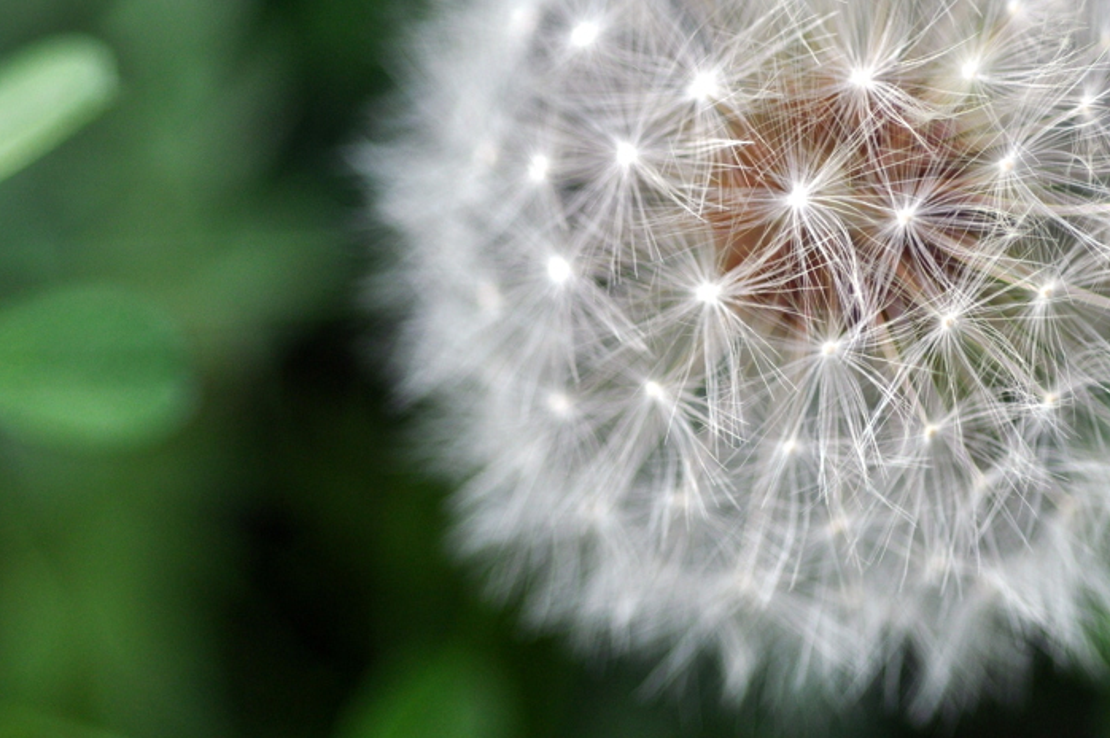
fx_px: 4066
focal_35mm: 132
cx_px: 615
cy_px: 235
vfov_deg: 10.4
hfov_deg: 15.5
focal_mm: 60
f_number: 3.5
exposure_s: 1/1000
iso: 400
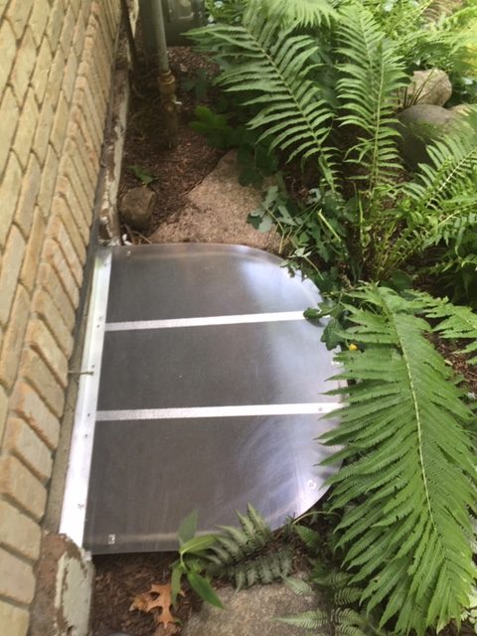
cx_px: 238
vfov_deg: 61.7
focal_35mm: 29
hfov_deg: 48.2
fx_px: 533
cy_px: 318
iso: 40
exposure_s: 1/60
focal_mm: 4.15
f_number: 2.2
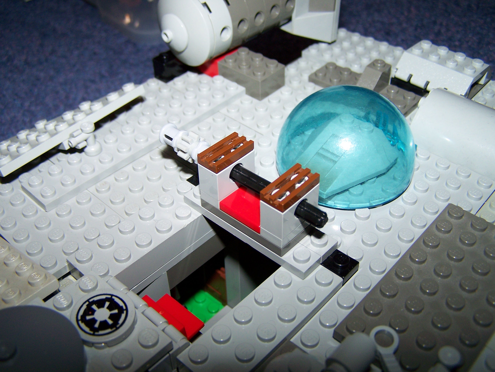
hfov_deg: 48.9
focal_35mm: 38
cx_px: 248
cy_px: 186
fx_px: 544
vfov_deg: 37.8
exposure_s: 1/60
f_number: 2.8
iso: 80
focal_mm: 6.3
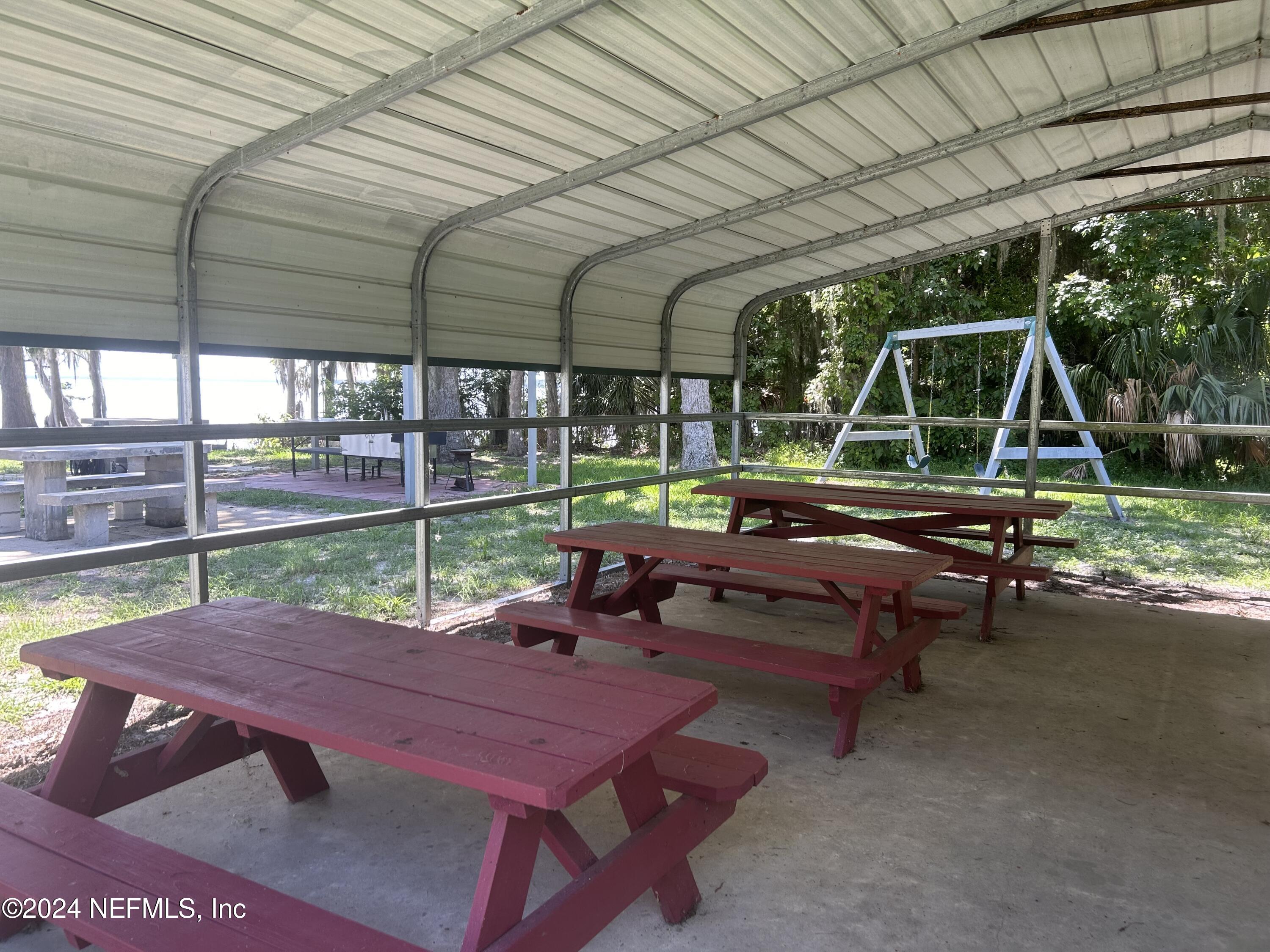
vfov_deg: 53.1
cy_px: 476
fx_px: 954
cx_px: 635
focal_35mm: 26
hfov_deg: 67.3
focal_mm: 5.7
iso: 40
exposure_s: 1/207
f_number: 1.5
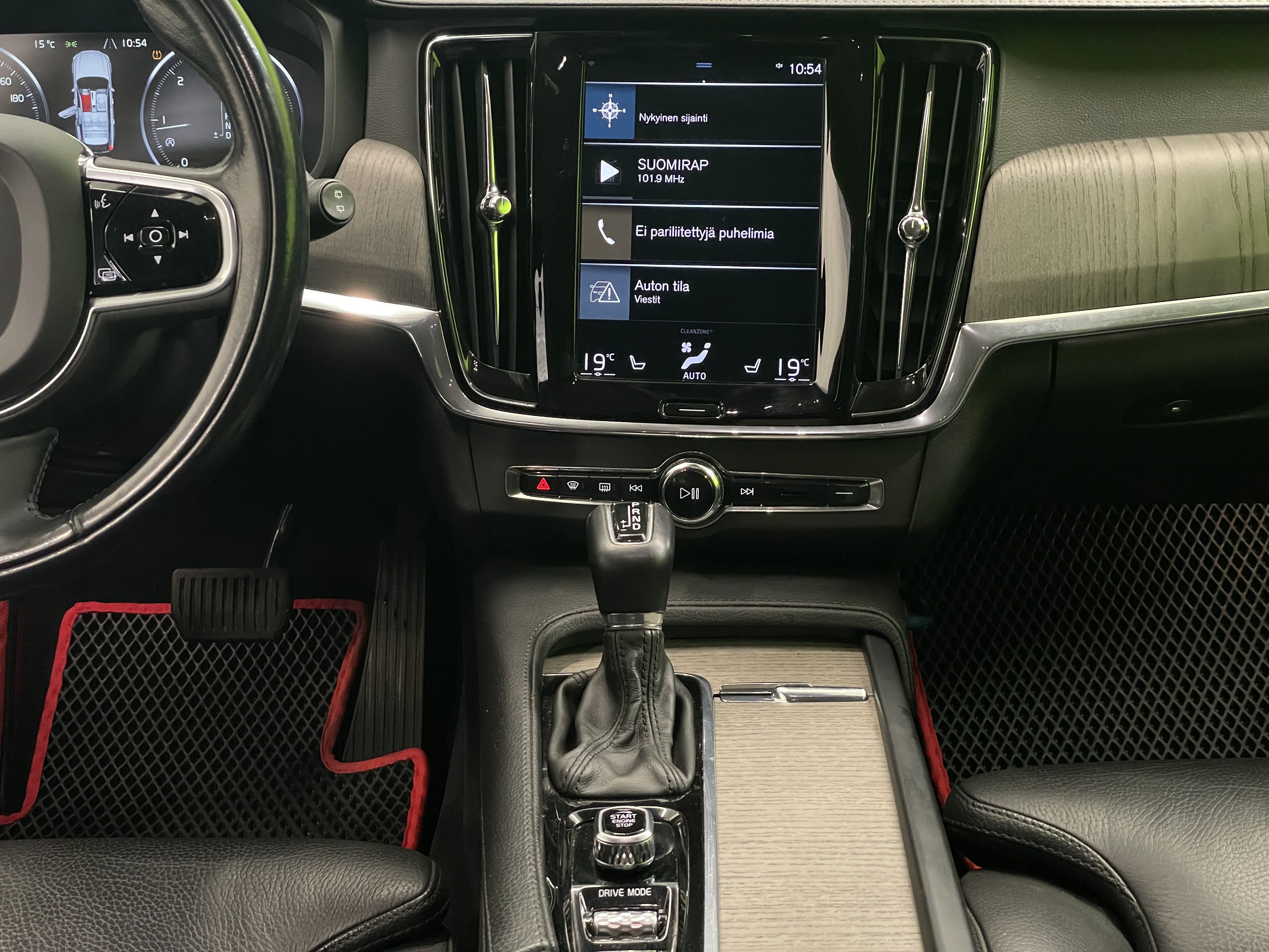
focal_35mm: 52
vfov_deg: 28.0
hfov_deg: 36.8
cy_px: 476
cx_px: 634
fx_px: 1906
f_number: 2
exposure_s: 1/50
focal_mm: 6
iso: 640
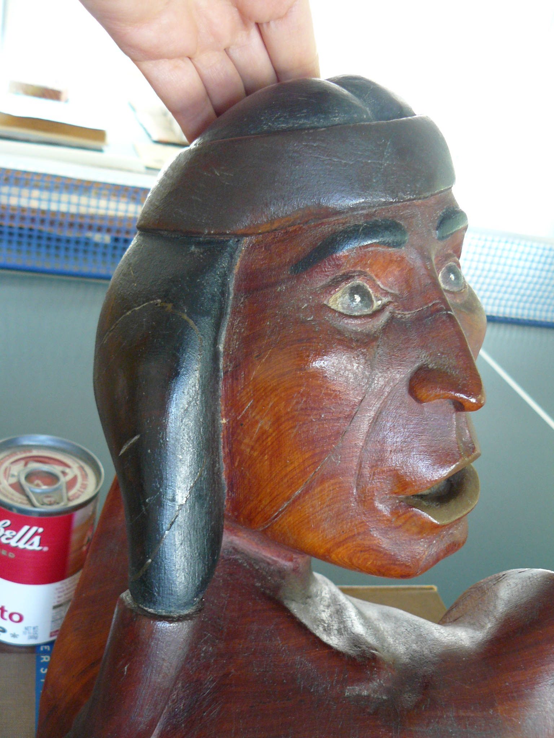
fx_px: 768
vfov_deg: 51.4
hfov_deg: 39.7
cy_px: 369
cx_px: 277
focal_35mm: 36
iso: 200
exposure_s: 1/13
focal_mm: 6
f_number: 2.8
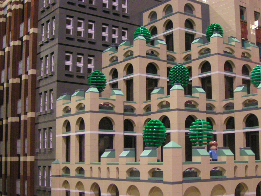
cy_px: 98
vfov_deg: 27.0
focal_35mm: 54
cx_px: 152
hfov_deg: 35.5
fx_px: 407
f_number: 2.8
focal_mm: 5.8
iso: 200
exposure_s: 1/4
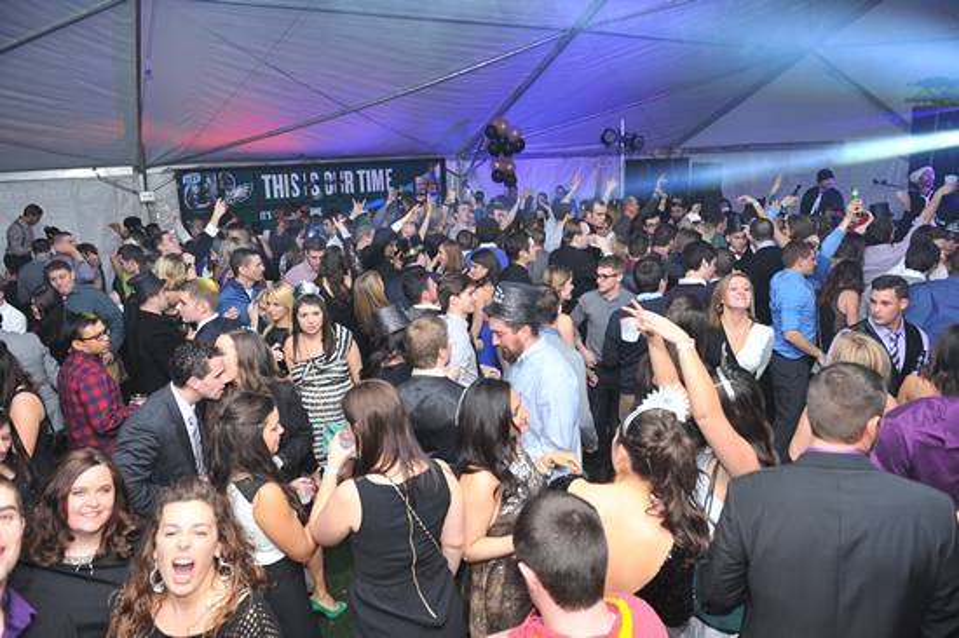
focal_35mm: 24
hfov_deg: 73.8
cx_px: 480
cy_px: 319
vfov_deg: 53.1
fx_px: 639
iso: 1250
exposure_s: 1/100
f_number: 4.5
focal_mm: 24
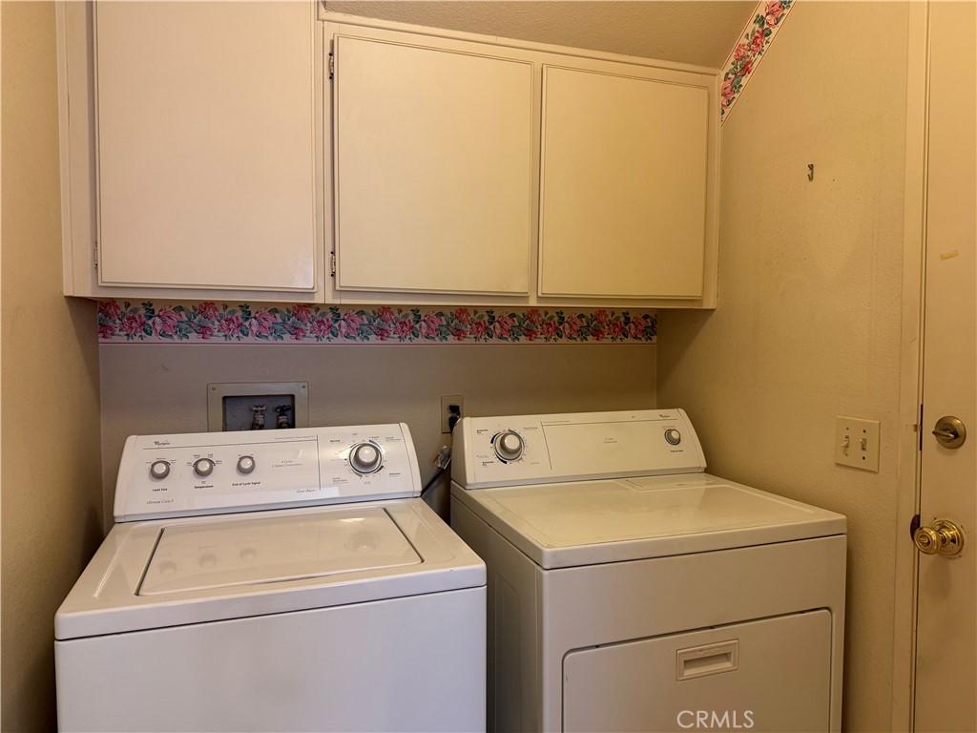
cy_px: 366
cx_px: 488
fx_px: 677
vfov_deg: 56.8
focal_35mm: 24
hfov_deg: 71.6
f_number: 1.78
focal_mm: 6.76
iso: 200
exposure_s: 1/60
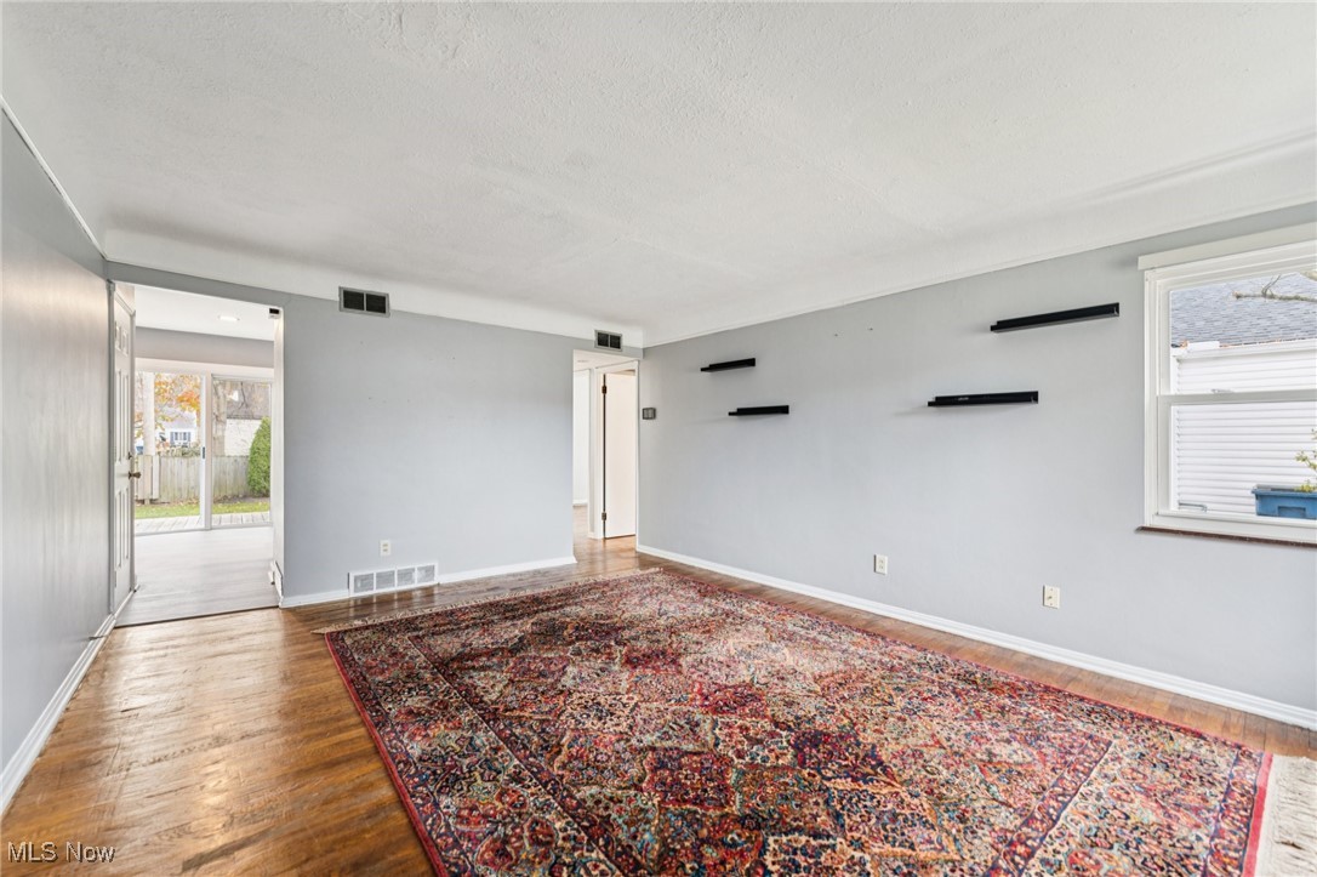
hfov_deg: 104.3
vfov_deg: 81.2
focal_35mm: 14
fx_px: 512
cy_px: 438
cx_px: 658
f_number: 2.8
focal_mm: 14
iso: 200
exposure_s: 1/20
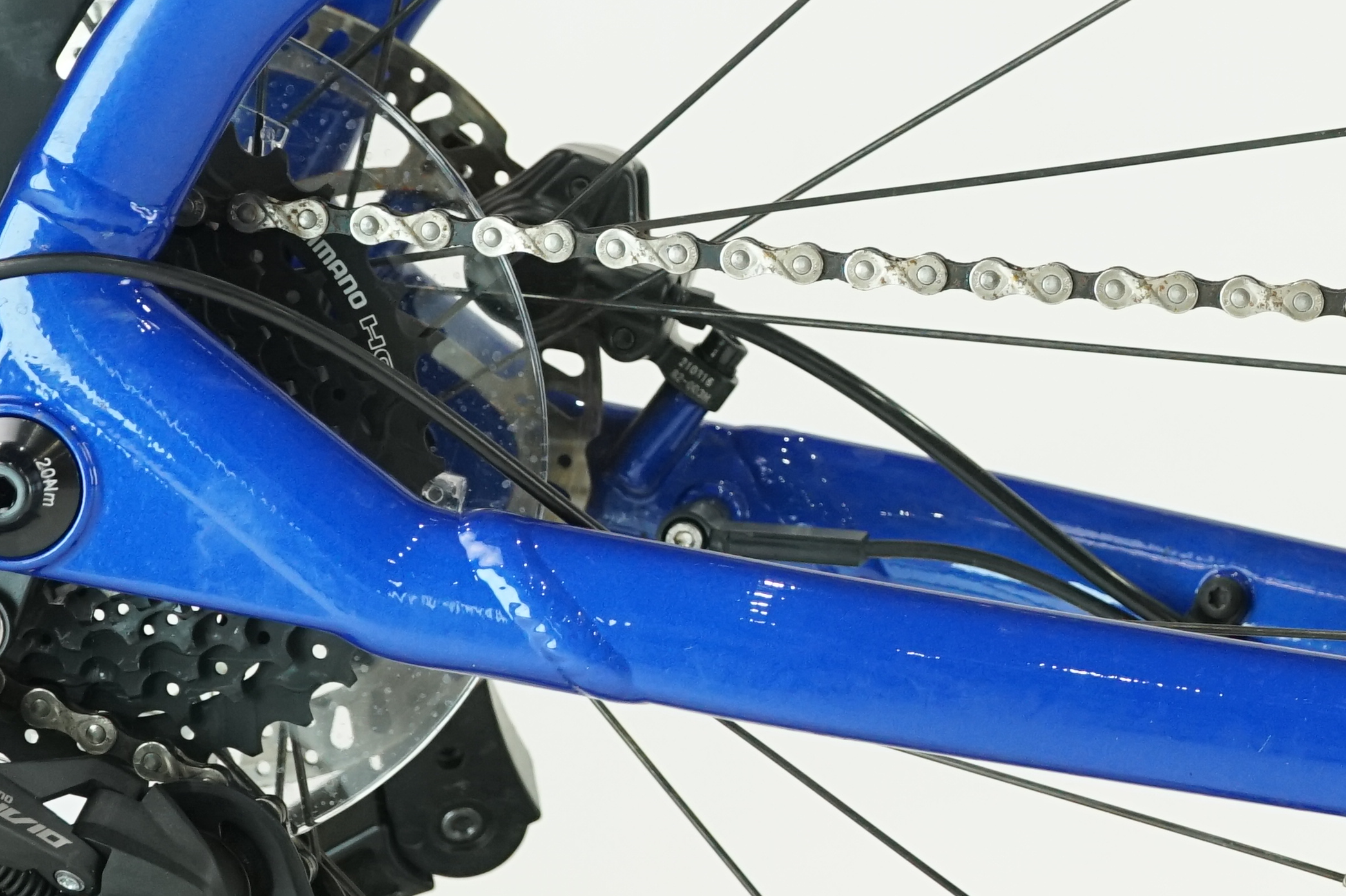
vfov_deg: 8.7
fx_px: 5906
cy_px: 228
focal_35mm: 158
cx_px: 1575
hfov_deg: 12.7
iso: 1600
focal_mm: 55
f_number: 5.6
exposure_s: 1/200
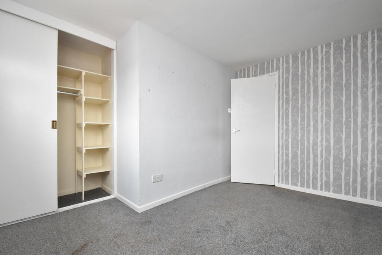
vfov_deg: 77.3
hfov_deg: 100.4
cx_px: 191
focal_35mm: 15
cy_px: 128
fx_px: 159
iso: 1600
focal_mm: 10
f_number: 10
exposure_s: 1/60
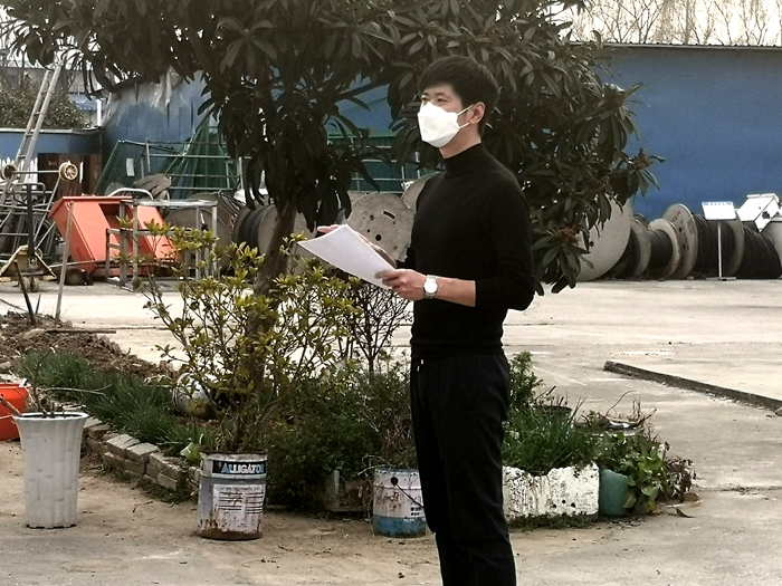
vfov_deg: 14.8
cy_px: 293
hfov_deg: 19.6
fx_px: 2259
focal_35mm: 100
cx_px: 391
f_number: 1.6
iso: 50
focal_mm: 3.95
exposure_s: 1/983
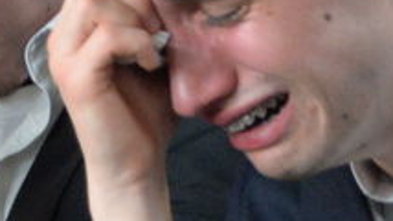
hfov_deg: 3.1
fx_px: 7143
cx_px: -562
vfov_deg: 1.8
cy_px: 203
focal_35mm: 686
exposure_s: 1/100
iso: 5000
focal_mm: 100
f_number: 5.3
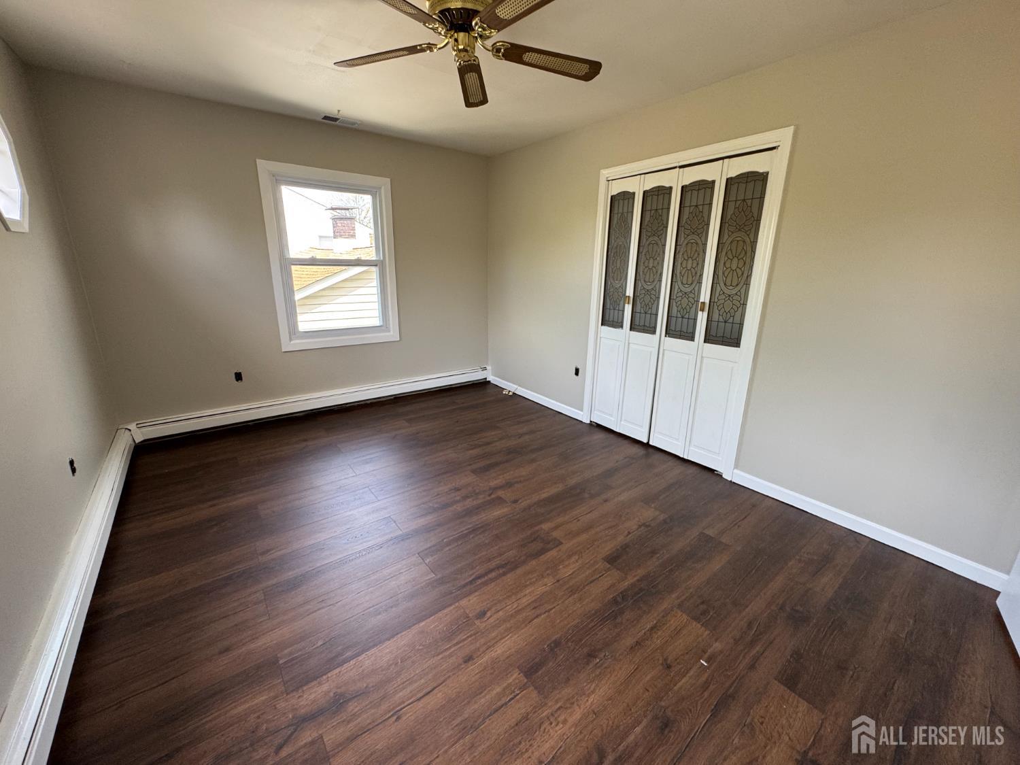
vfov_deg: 85.7
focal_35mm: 14
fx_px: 413
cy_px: 382
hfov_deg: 102.1
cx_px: 510
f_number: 2.2
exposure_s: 1/99
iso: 125
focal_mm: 2.22
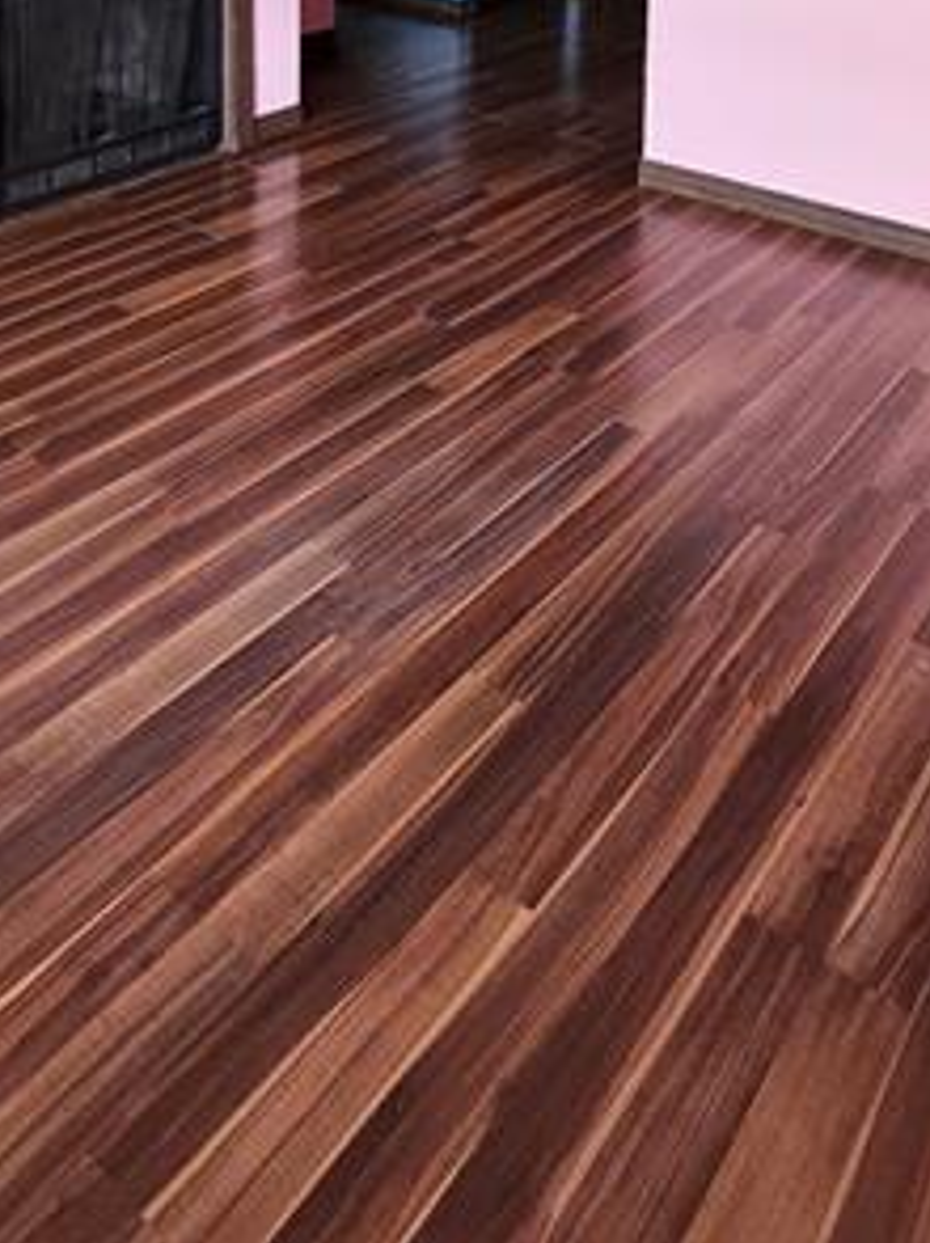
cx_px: 402
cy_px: -173
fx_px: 1220
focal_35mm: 34
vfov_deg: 41.2
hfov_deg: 41.6
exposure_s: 1/60
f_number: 2.2
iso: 100
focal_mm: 1.7
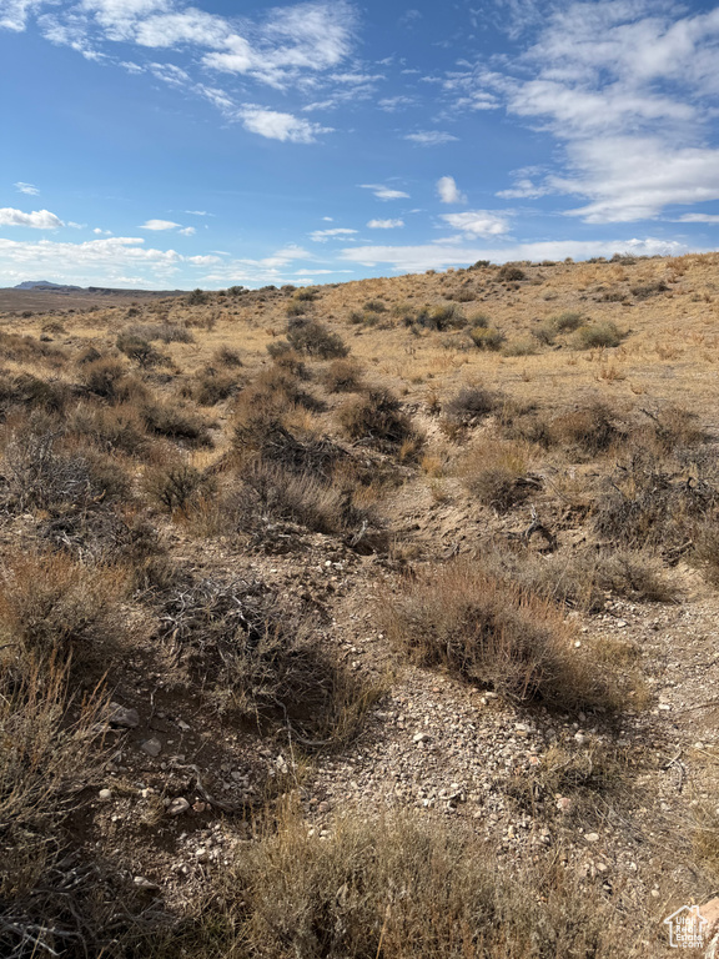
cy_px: 480
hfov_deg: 56.8
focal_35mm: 24
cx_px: 360
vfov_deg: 71.6
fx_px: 665
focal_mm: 6.76
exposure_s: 1/8130
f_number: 1.78
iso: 80
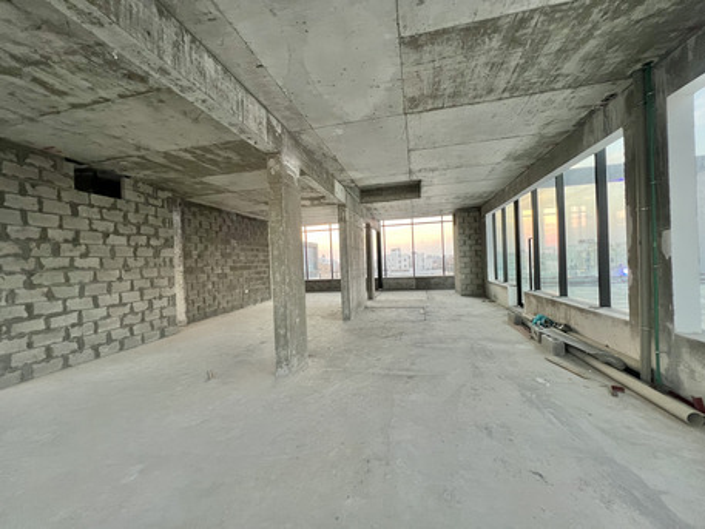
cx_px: 352
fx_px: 265
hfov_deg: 106.2
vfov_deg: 89.9
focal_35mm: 13
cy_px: 264
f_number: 1.8
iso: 200
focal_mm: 1.57
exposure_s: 1/50
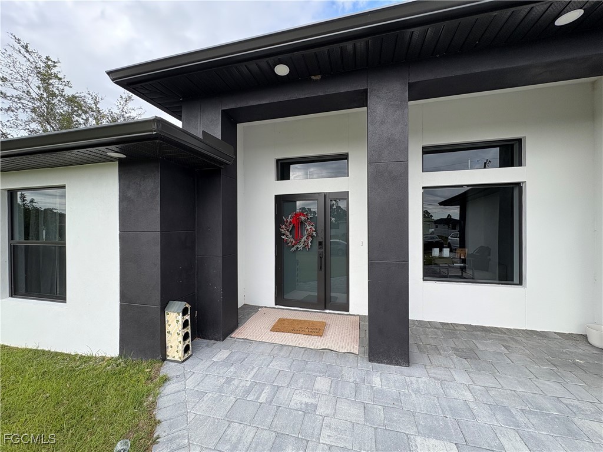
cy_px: 226
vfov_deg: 85.7
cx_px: 302
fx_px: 244
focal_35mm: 14
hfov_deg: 102.1
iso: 40
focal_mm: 2.22
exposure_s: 1/548
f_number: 2.2
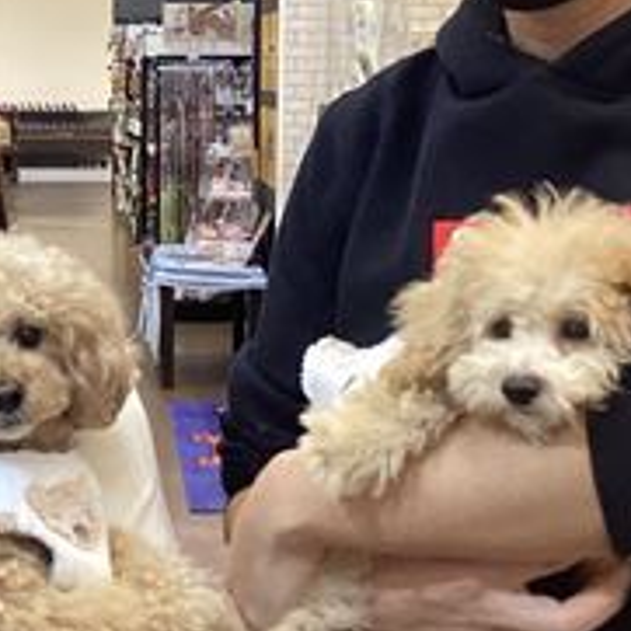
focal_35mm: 91
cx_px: 31
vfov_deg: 19.0
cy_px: 202
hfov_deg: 18.7
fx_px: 1877
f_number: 2.4
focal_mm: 3.3
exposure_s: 1/50
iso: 200
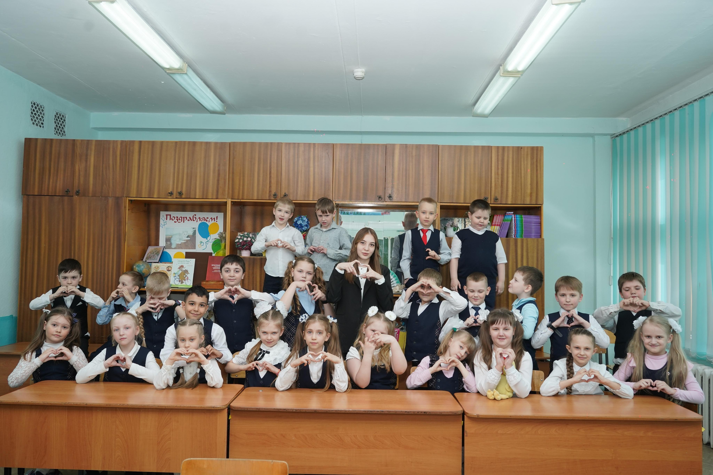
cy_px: 238
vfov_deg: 46.4
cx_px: 356
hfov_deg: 65.5
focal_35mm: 28
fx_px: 555
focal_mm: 28
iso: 400
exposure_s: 1/160
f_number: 5.6
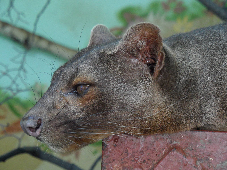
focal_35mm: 150
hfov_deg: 13.2
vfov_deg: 9.9
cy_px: 85
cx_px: 114
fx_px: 984
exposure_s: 1/8
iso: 400
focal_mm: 24.6
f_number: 4.4
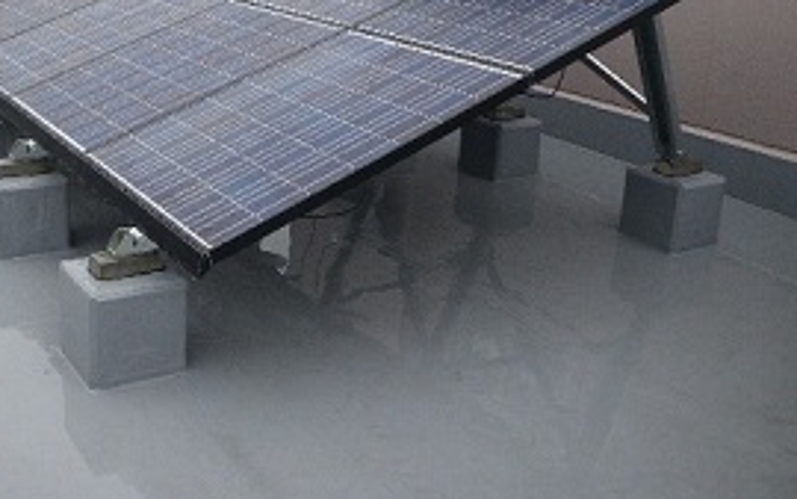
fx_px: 956
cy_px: 109
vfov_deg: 28.7
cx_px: 221
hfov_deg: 44.1
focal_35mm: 44
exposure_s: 1/50
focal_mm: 5
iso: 80
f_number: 3.5
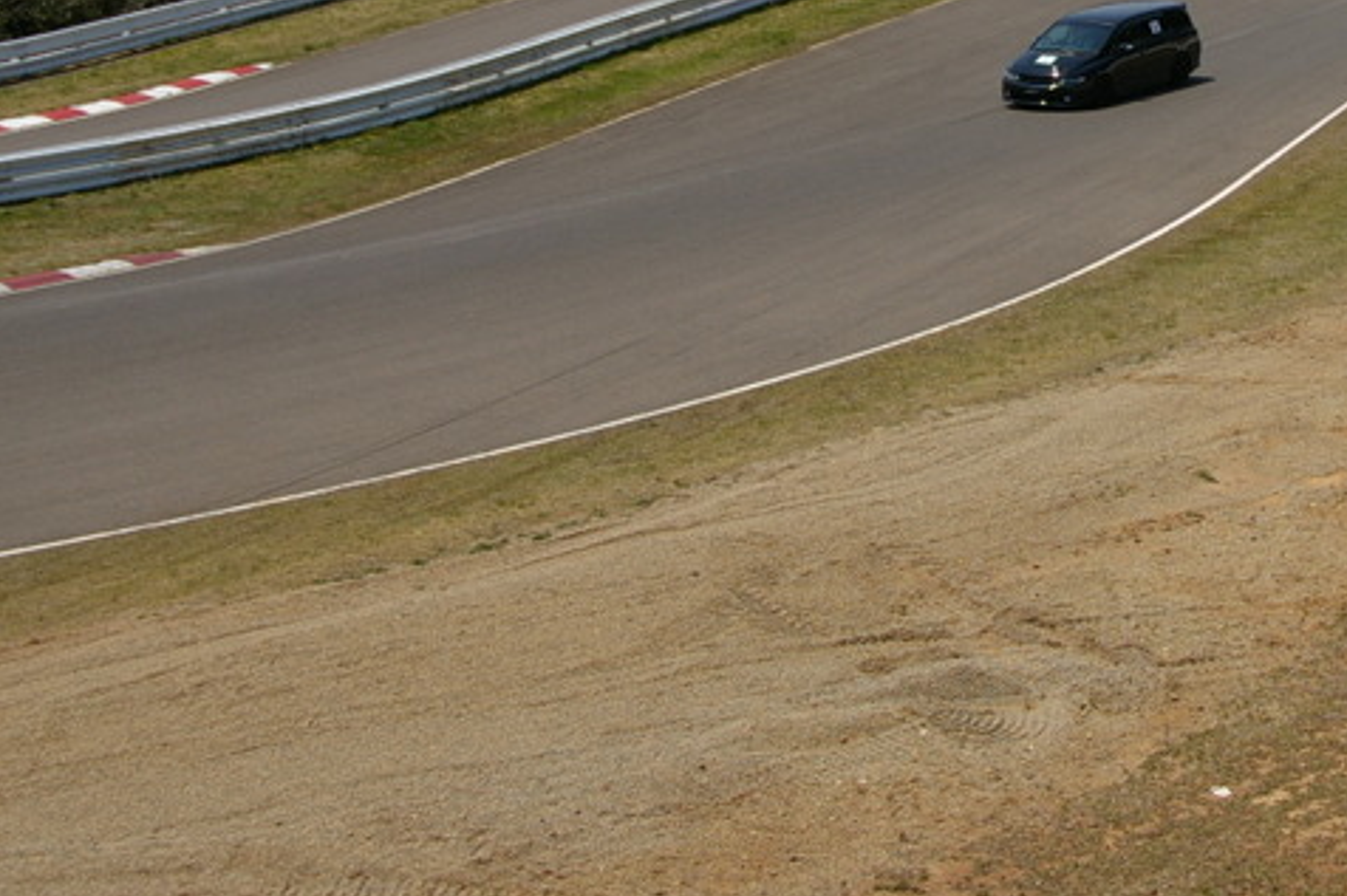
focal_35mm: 87
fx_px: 3257
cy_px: 51
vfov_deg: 15.5
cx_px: 1129
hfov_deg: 22.9
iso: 200
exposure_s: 1/500
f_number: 9.5
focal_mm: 27
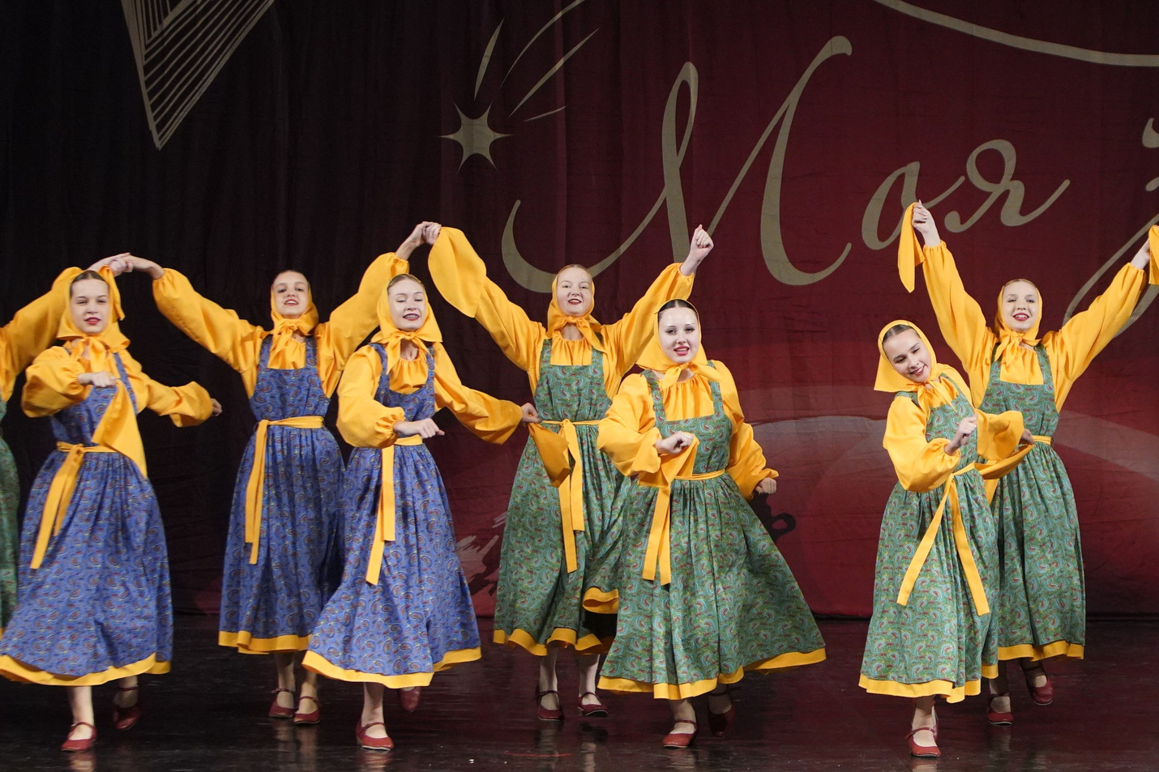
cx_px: 983
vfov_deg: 7.3
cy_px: 167
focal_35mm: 188
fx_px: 6051
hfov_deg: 10.9
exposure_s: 1/500
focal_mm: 70
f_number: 3.2
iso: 2000
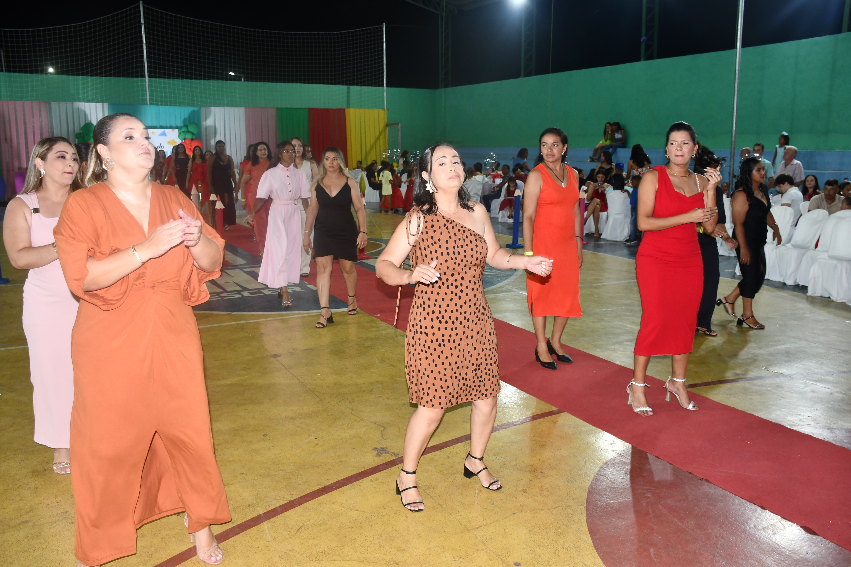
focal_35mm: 30
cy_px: 284
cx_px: 426
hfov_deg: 61.9
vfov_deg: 43.6
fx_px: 709
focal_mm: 20
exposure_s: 1/60
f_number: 3.5
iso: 640
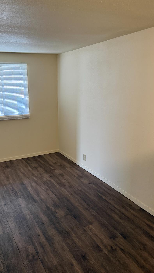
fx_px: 203
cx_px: 53
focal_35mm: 28
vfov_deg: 67.9
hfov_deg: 41.1
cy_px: 138
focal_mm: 6.76
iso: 400
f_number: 1.78
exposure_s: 1/60
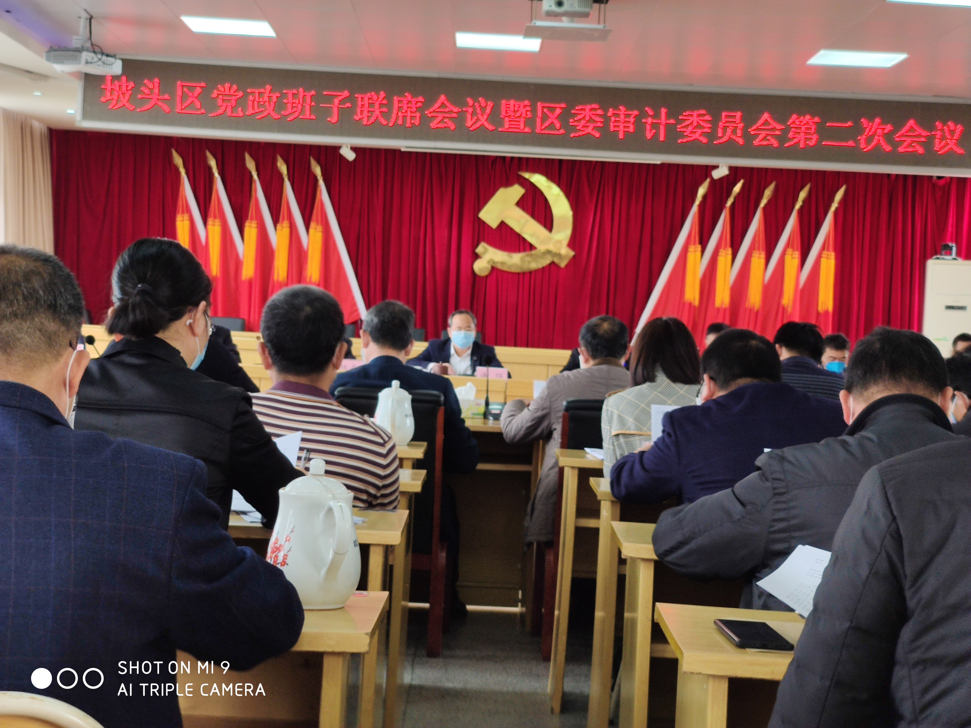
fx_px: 1739
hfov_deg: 31.2
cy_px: 364
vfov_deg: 23.7
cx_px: 486
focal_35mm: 62
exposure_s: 1/100
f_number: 2.2
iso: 191
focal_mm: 6.22
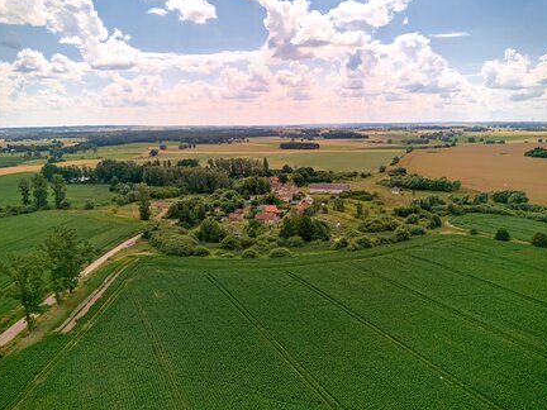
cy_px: 209
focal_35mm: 25
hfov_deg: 69.4
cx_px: 271
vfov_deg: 54.9
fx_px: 395
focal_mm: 6.72
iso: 110
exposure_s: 1/3200
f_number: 1.7
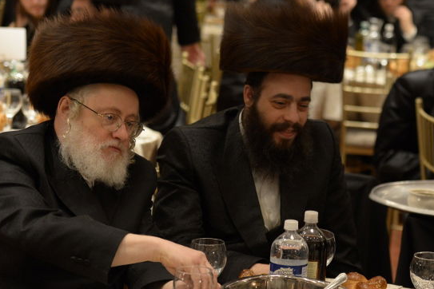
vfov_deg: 10.4
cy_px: 134
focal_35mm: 132
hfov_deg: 15.5
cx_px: 301
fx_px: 1591
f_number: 2.8
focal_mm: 70
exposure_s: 1/100
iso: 1600
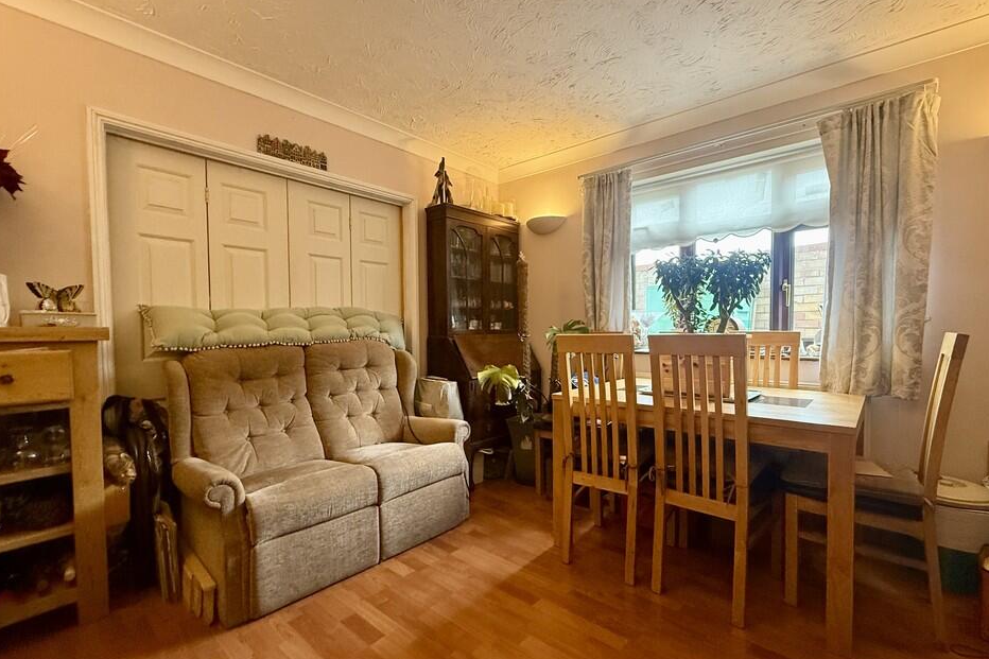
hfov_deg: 96.5
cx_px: 534
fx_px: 439
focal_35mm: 16
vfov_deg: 73.7
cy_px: 344
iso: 400
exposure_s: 1/100
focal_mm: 2.22
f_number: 2.2
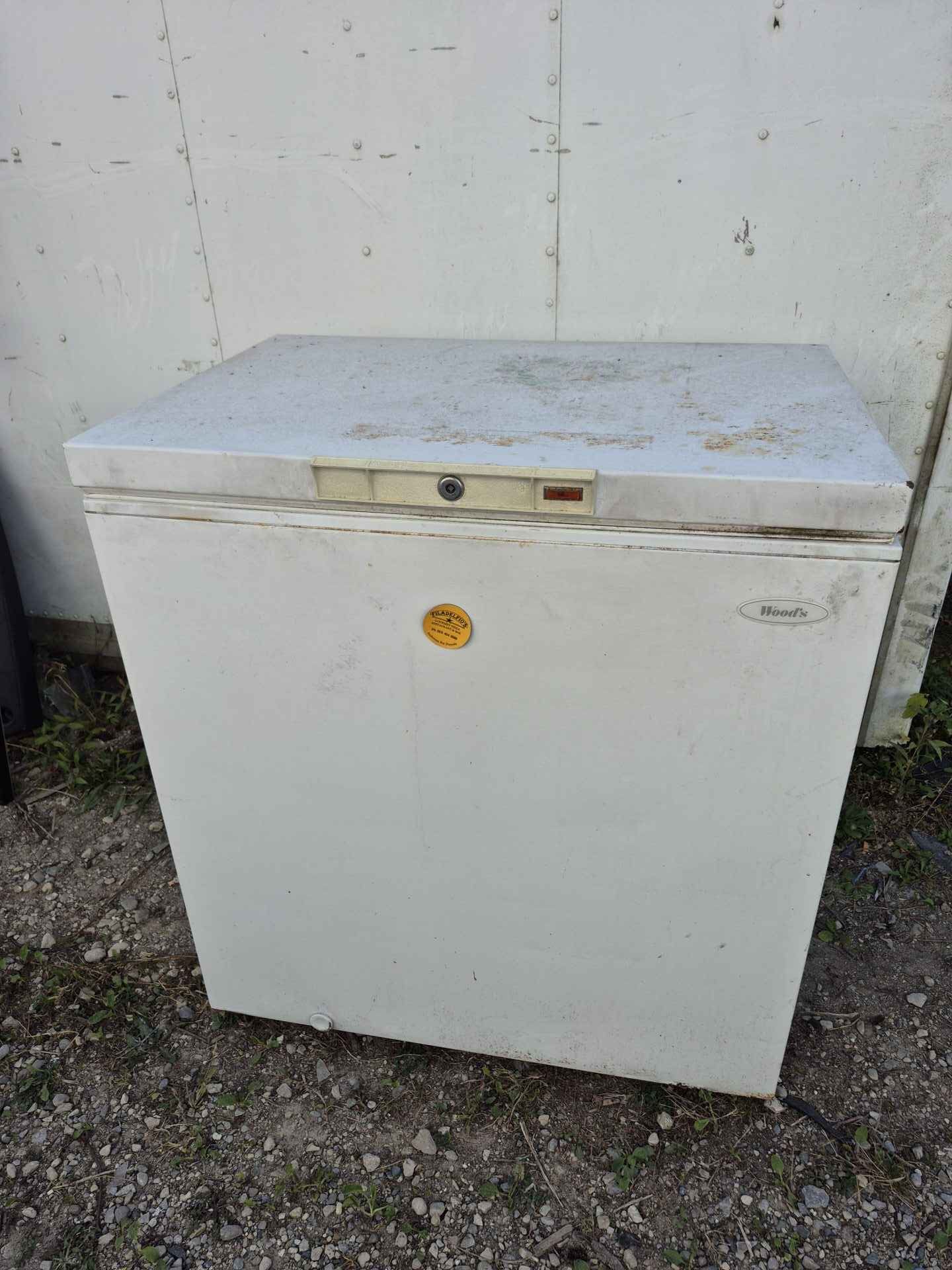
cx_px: 476
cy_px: 635
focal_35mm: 23
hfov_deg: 58.9
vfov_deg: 73.9
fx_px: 843
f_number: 1.8
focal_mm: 5.4
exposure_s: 1/990
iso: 25
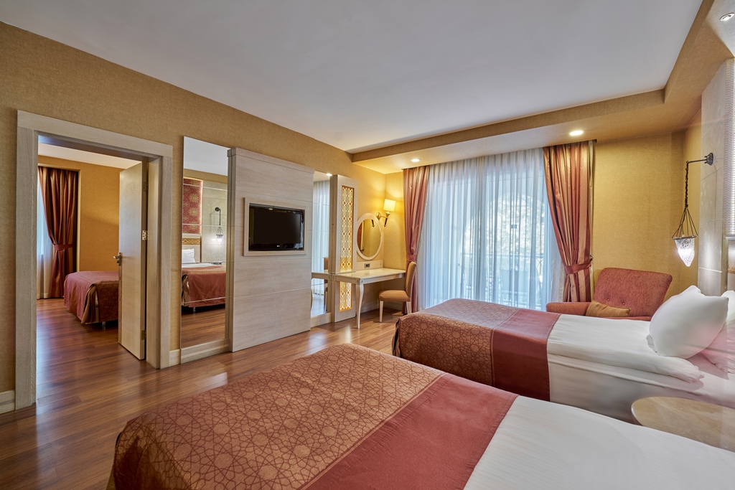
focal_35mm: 14
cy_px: 245
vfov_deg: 81.2
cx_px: 368
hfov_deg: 104.2
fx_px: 286
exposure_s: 20
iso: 100
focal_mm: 14
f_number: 7.1
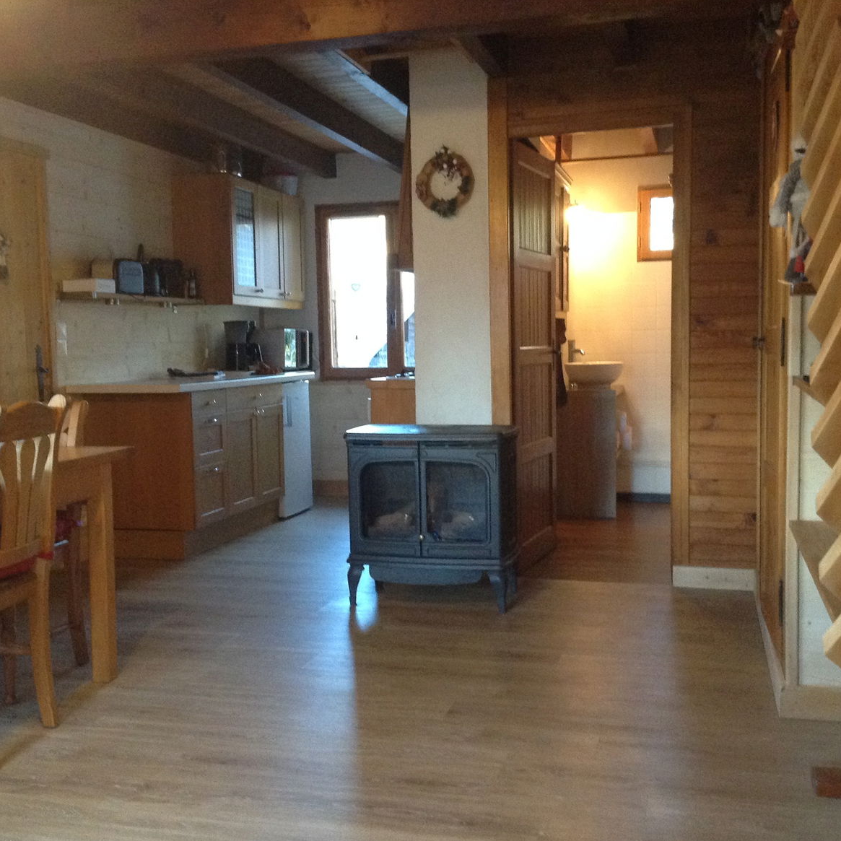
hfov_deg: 41.8
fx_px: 1099
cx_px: 392
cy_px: 428
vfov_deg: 41.9
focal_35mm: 40
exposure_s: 1/25
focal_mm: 3.3
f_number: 2.4
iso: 250
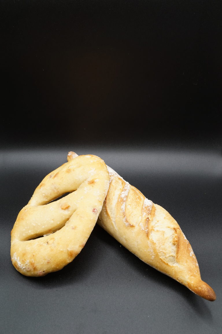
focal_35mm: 33
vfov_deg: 57.2
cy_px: 167
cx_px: 111
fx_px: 305
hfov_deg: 40.0
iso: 640
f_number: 10
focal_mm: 22
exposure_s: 1/60
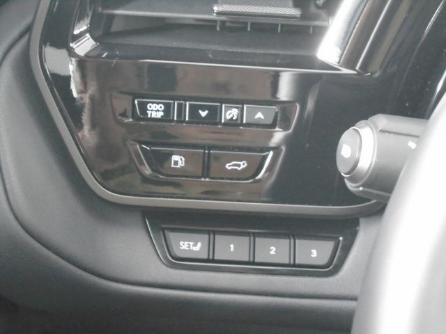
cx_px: 223
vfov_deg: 21.6
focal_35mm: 68
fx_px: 876
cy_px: 167
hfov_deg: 28.6
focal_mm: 12
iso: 800
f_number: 5.5
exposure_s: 1/6
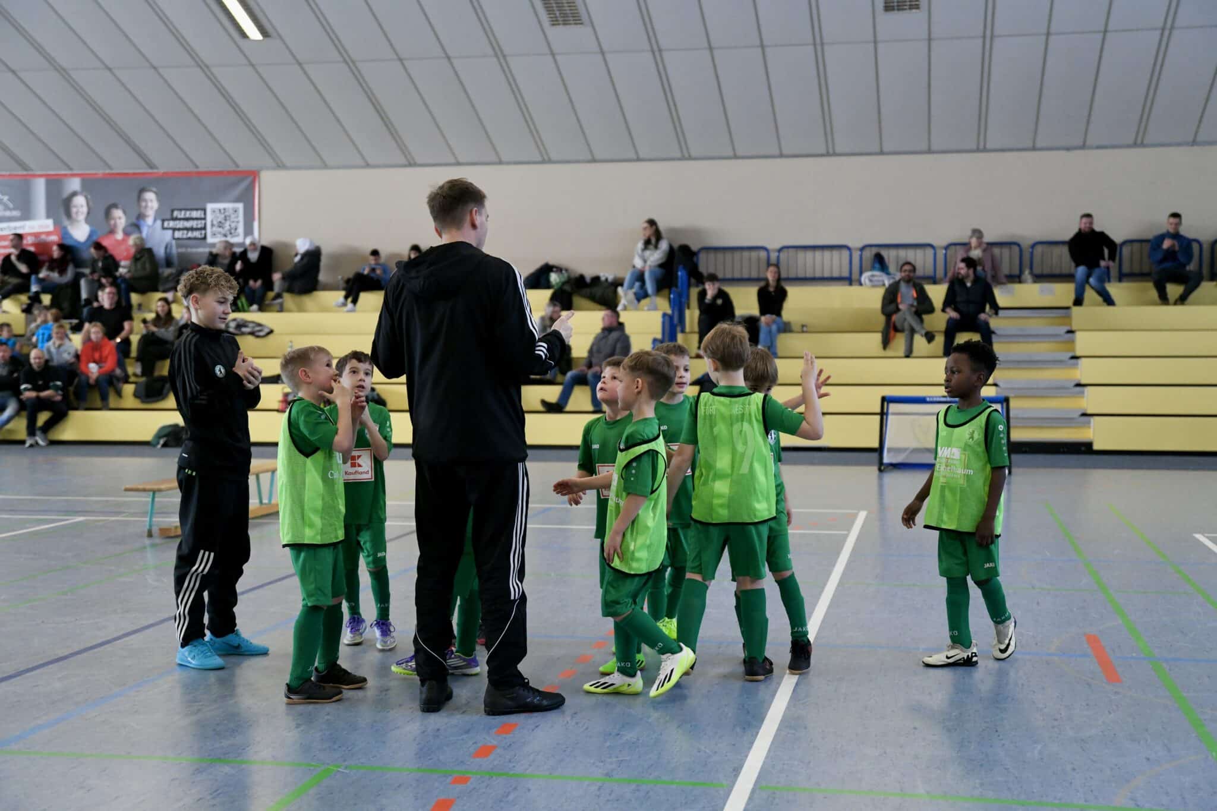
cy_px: 406
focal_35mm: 48
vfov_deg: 28.1
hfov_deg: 41.1
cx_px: 608
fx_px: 1622
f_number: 2.8
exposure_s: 1/800
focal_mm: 48
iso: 5000
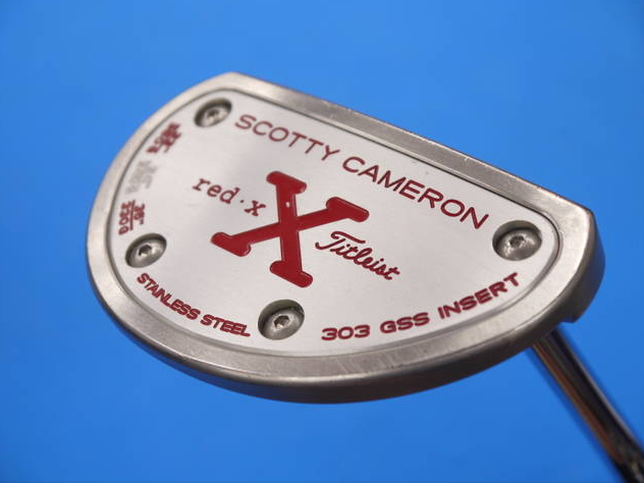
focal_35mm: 85
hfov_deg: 23.0
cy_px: 240
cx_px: 321
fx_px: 1581
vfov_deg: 17.4
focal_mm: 42
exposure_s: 1/80
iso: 320
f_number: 5.6
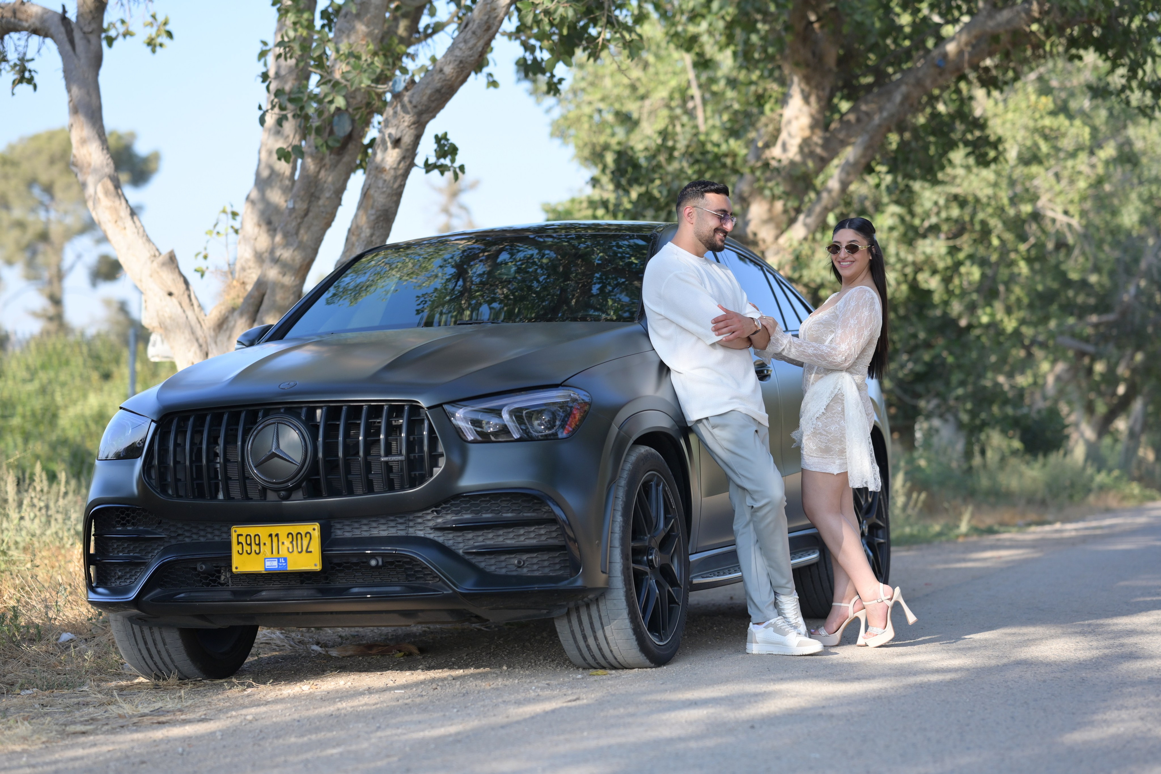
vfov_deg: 16.1
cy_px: 387
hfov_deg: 23.9
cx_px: 580
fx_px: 2741
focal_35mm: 85
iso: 200
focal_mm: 85
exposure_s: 1/2000
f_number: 2.5
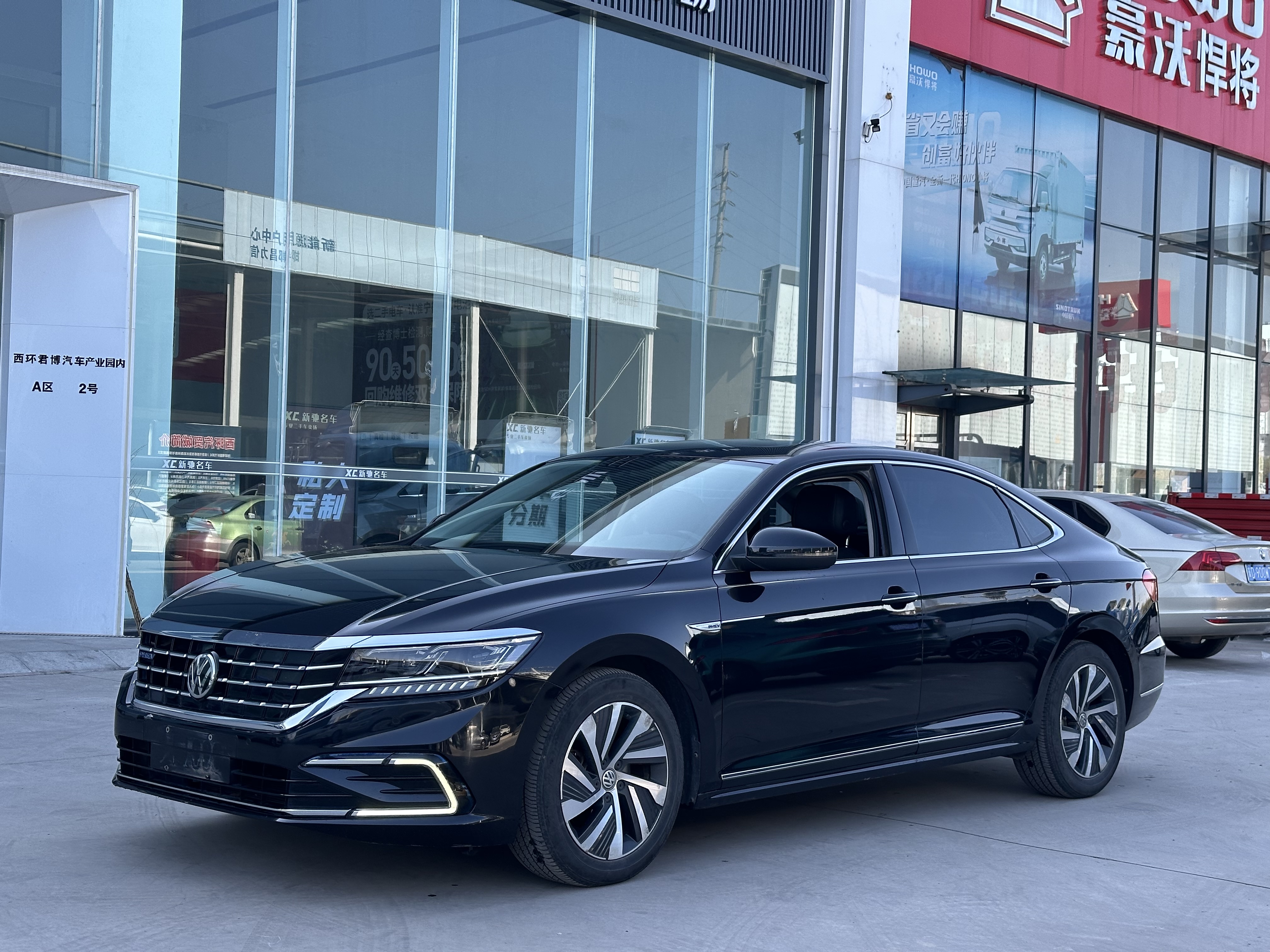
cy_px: 476
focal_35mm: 48
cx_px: 635
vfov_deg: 30.3
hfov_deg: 39.7
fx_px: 1761
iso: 64
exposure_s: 1/767
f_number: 1.78
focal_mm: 6.86
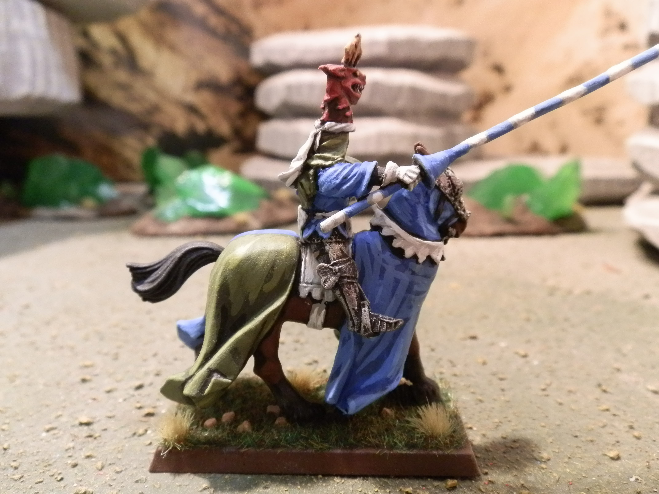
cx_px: 330
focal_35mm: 28
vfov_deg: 49.7
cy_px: 247
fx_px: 533
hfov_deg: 63.4
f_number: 3.1
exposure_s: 1/40
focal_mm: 5
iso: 400
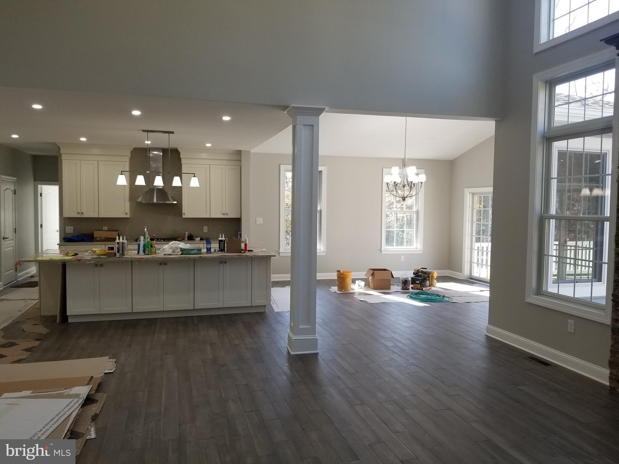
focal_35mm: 26
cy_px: 232
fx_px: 465
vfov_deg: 53.1
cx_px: 310
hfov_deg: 67.3
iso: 64
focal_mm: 4.25
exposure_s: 1/120
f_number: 1.7
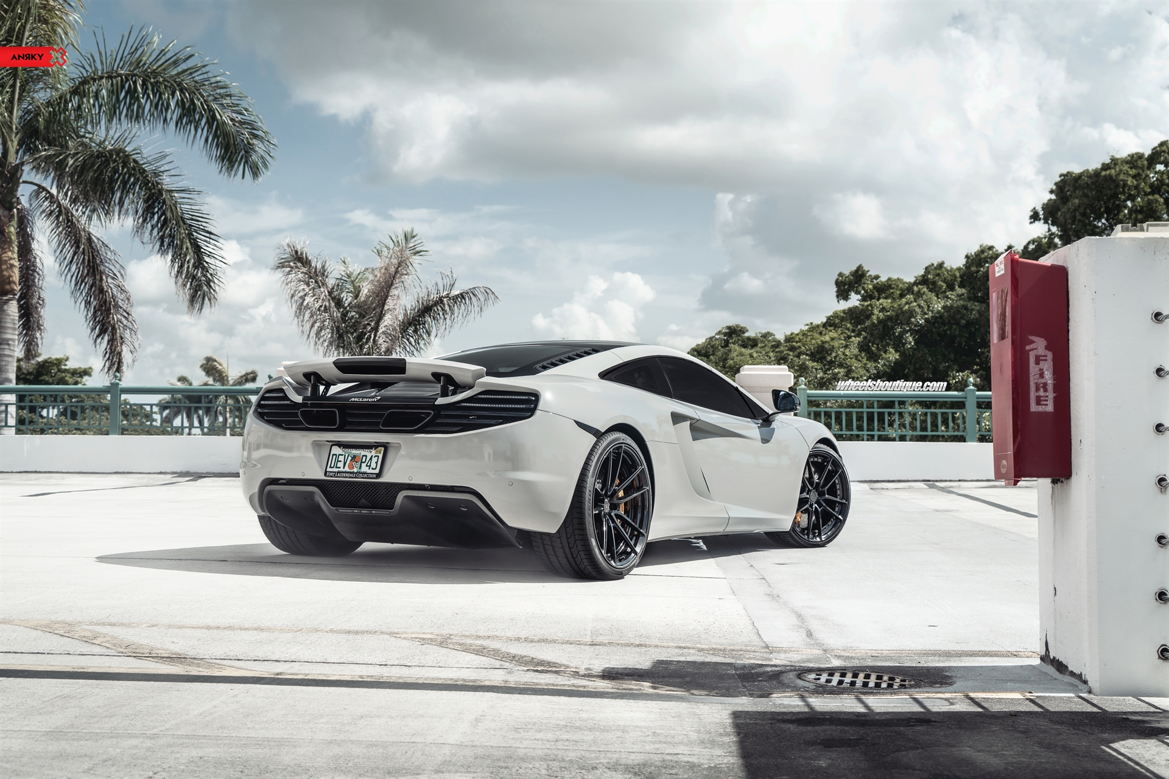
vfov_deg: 29.2
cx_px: 584
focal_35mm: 46
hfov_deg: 42.7
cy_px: 390
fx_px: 1494
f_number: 7.1
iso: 100
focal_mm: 46
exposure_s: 1/200
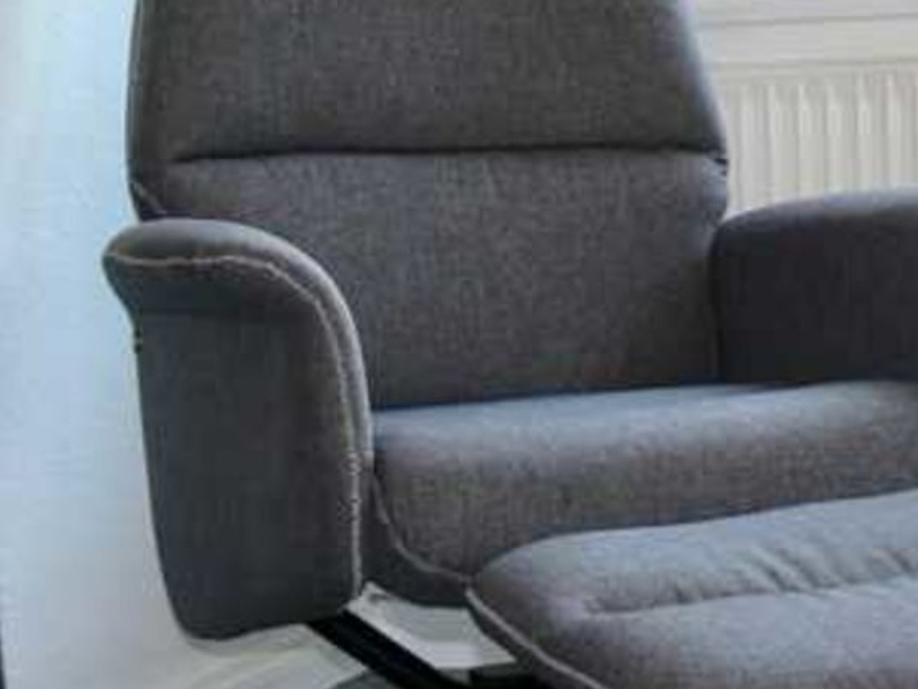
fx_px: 2361
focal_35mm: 89
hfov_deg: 21.2
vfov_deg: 16.5
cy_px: 110
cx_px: 921
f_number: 2.8
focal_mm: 8.8
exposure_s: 1/50
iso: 80
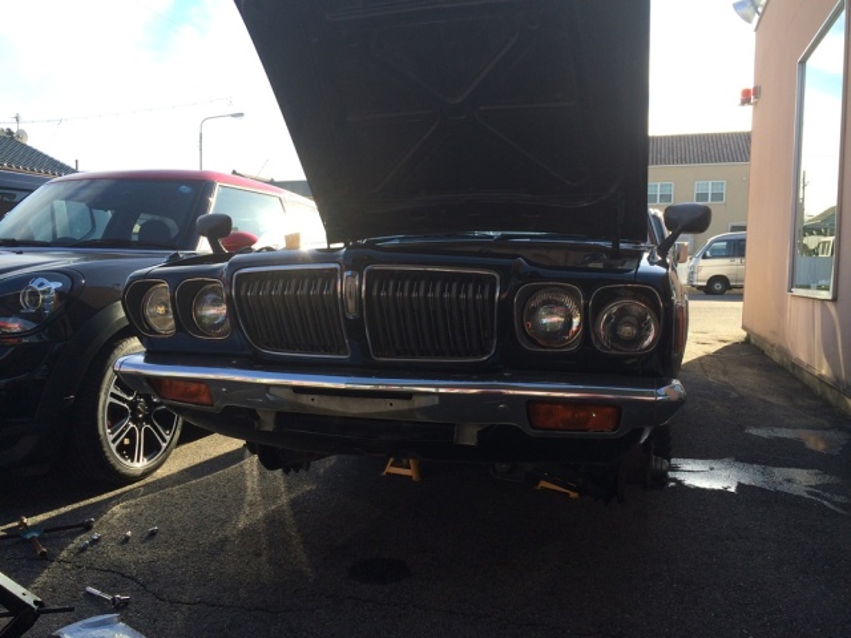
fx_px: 713
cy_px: 319
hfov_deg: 61.7
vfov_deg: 48.2
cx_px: 426
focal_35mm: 29
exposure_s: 1/662
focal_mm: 4.15
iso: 32
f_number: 2.2
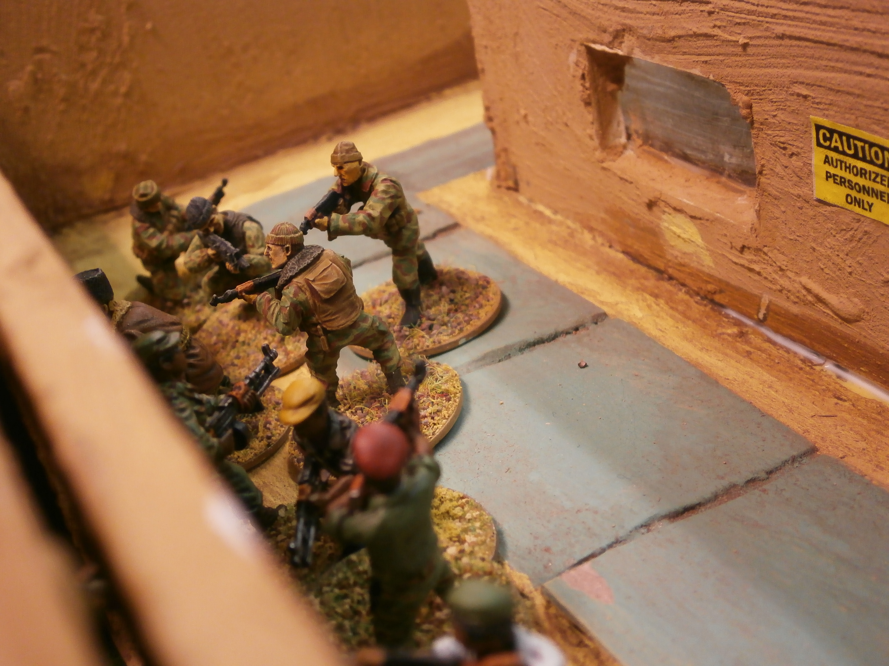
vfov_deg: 30.9
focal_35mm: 47
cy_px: 333
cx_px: 444
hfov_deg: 40.4
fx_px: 1207
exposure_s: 1/25
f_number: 3.4
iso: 200
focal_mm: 8.3
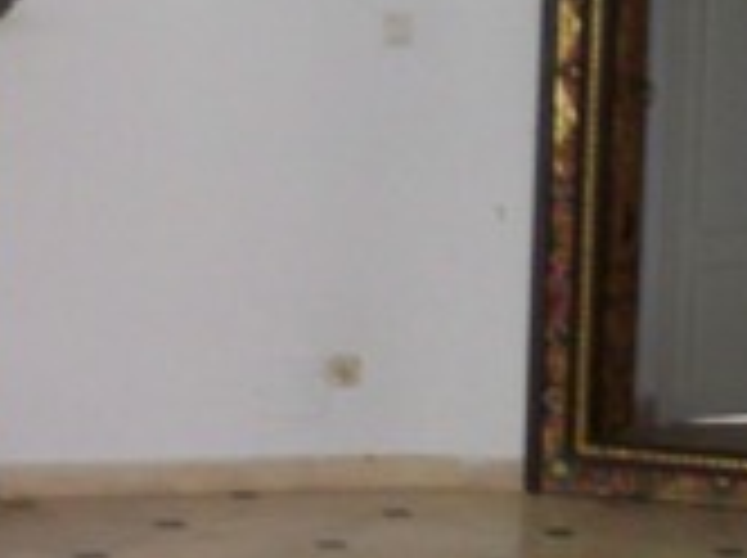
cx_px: 22
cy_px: 202
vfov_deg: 10.9
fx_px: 2909
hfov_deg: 14.4
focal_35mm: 135
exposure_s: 1/60
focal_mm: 6.3
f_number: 3.1
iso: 200
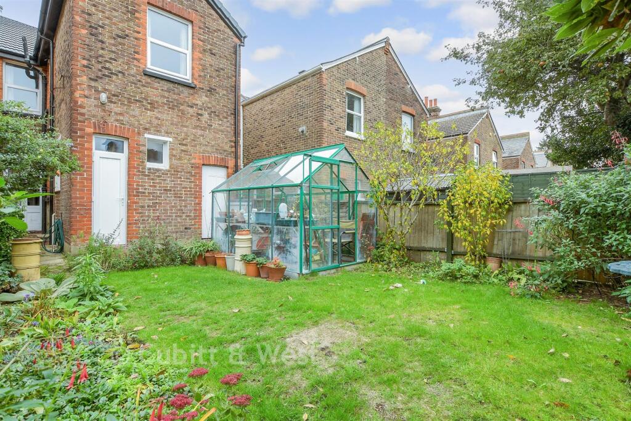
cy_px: 210
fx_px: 316
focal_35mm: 18
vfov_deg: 67.4
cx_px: 316
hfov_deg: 90.0
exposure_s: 1/15
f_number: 8
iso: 160
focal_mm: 12
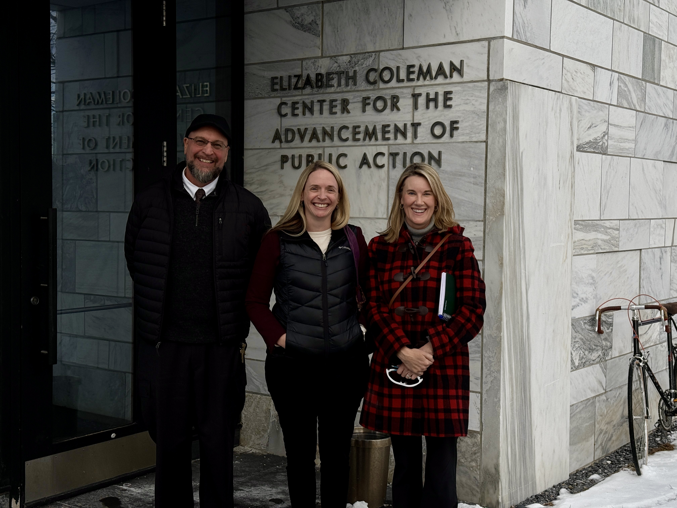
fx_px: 939
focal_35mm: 48
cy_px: 254
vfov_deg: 30.3
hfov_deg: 39.7
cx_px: 338
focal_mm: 6.76
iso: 64
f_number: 1.78
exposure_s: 1/2146
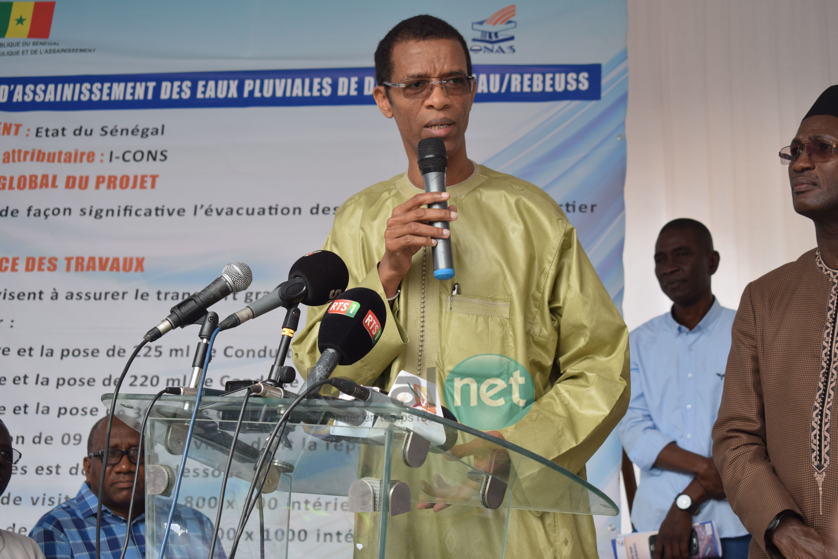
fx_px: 1920
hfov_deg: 24.6
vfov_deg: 16.6
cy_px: 280
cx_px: 419
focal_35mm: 82
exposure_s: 1/100
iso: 100
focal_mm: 55
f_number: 5.6
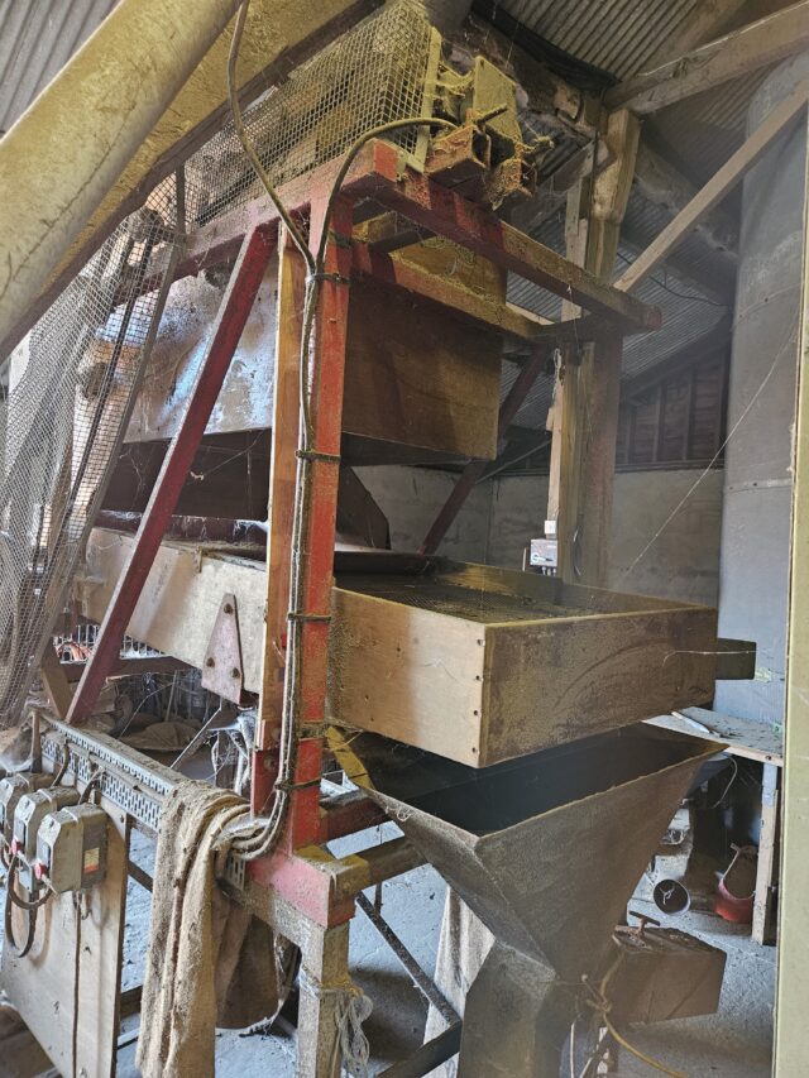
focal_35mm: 23
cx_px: 404
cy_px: 539
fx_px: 717
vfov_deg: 73.9
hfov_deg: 58.9
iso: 640
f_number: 1.8
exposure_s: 1/33.3
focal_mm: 5.4
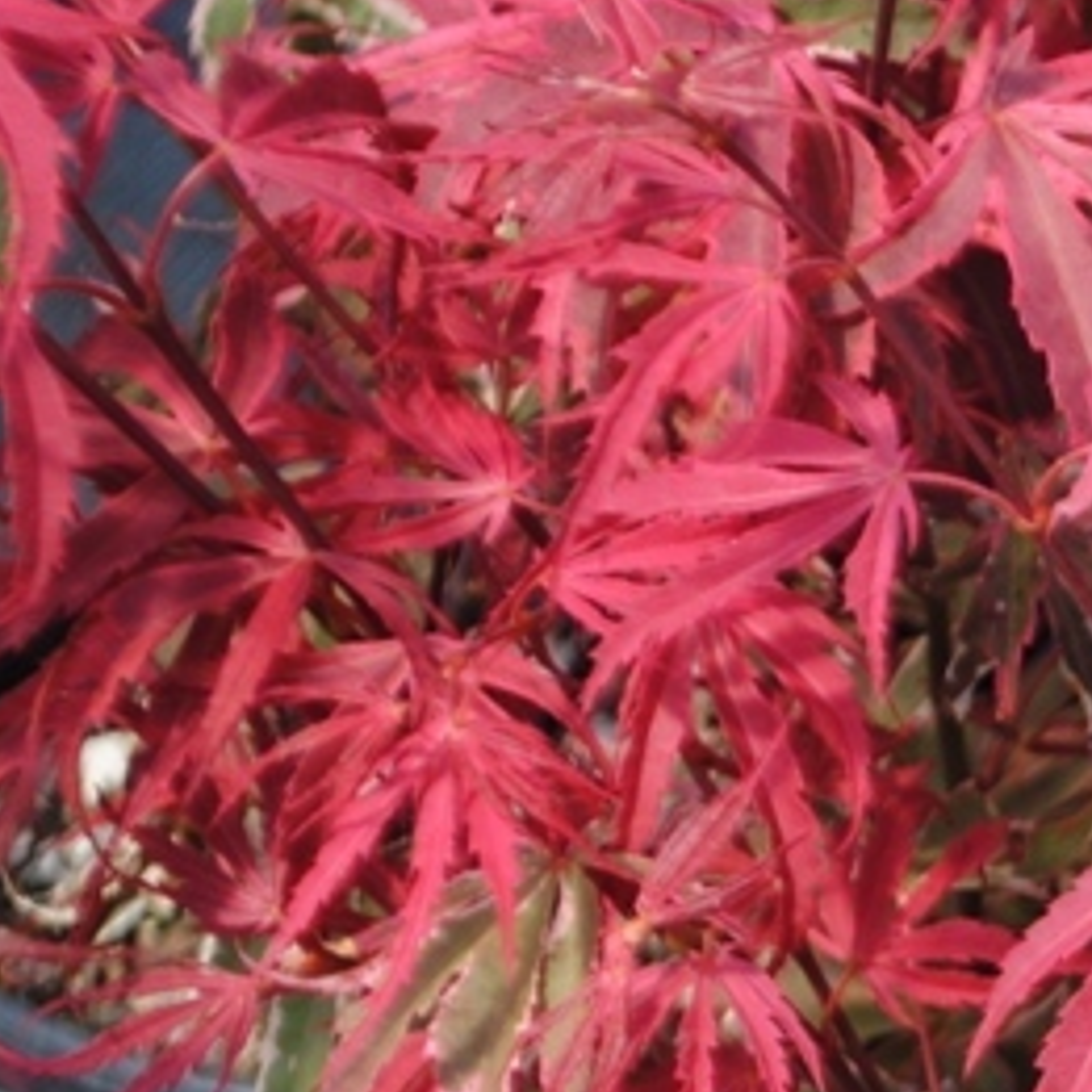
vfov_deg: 6.3
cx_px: 1904
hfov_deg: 6.2
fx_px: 9839
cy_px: 1077
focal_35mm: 276
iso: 100
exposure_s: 1/160
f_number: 6.3
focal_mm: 55
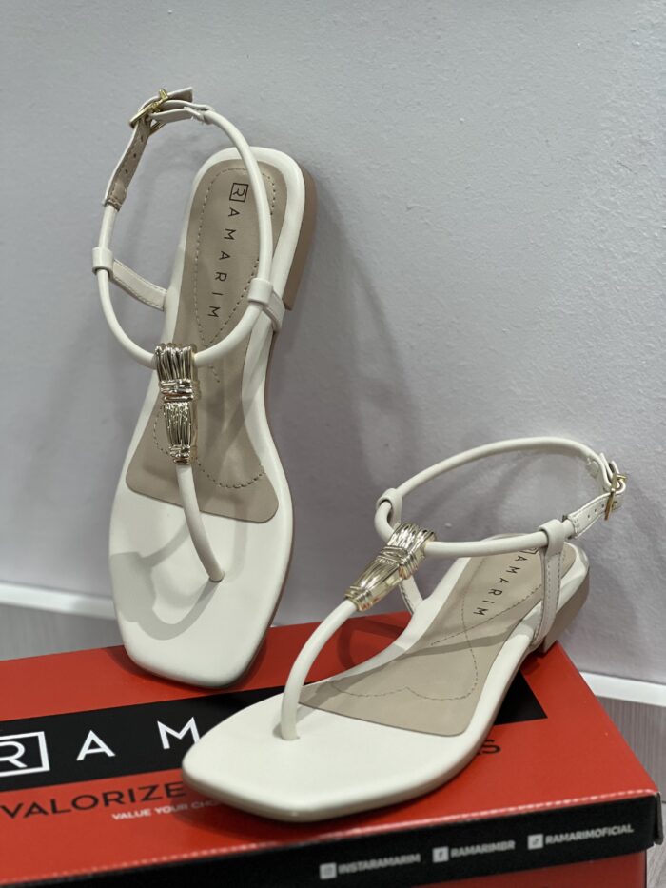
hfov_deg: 19.1
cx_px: 333
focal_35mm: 77
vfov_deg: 25.3
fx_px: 1975
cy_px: 444
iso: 160
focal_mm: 9
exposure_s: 1/40
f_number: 2.8
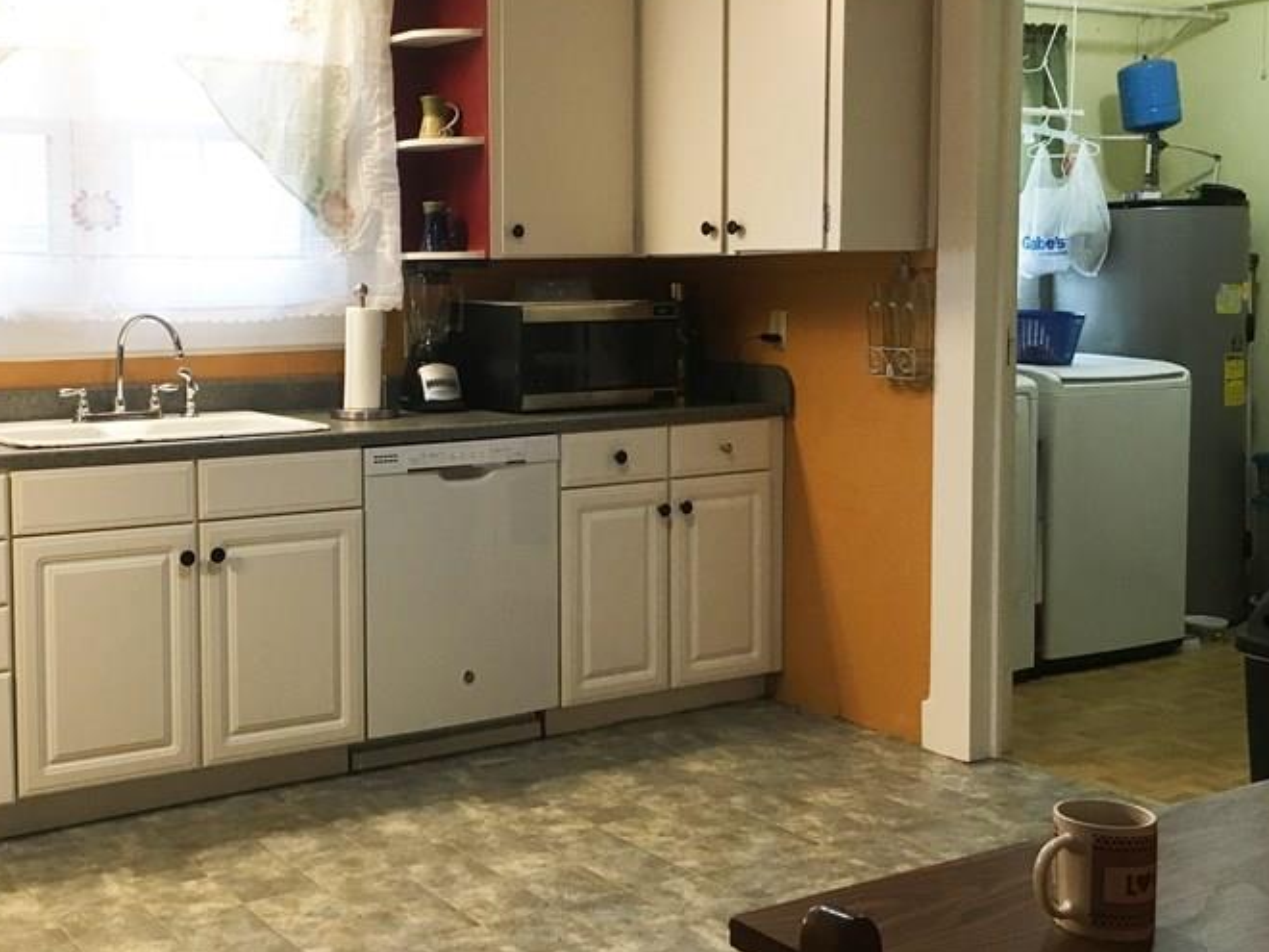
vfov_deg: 32.1
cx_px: 408
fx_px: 1650
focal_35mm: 45
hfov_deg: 41.5
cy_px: 406
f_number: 2.2
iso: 80
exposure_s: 1/30
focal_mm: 4.15
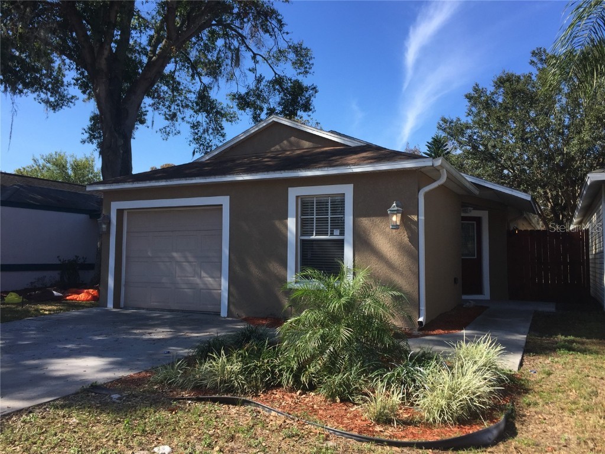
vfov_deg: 48.2
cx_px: 302
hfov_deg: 61.7
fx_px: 507
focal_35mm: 29
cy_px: 227
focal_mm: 4.15
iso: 32
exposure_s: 1/1163
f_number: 2.2
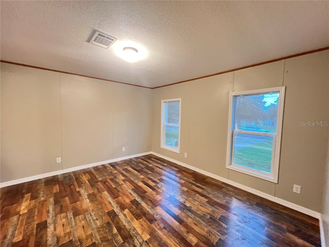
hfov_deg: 106.2
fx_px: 124
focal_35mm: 13
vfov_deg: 89.9
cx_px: 164
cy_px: 124
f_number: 1.8
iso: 800
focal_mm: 1.57
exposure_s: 1/30
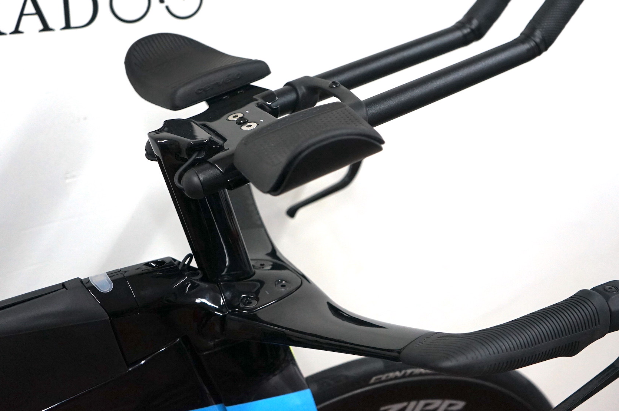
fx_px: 756
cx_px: 341
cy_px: 154
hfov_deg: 44.5
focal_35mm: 44
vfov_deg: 30.3
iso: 1600
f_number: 4.5
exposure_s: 1/160
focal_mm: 35
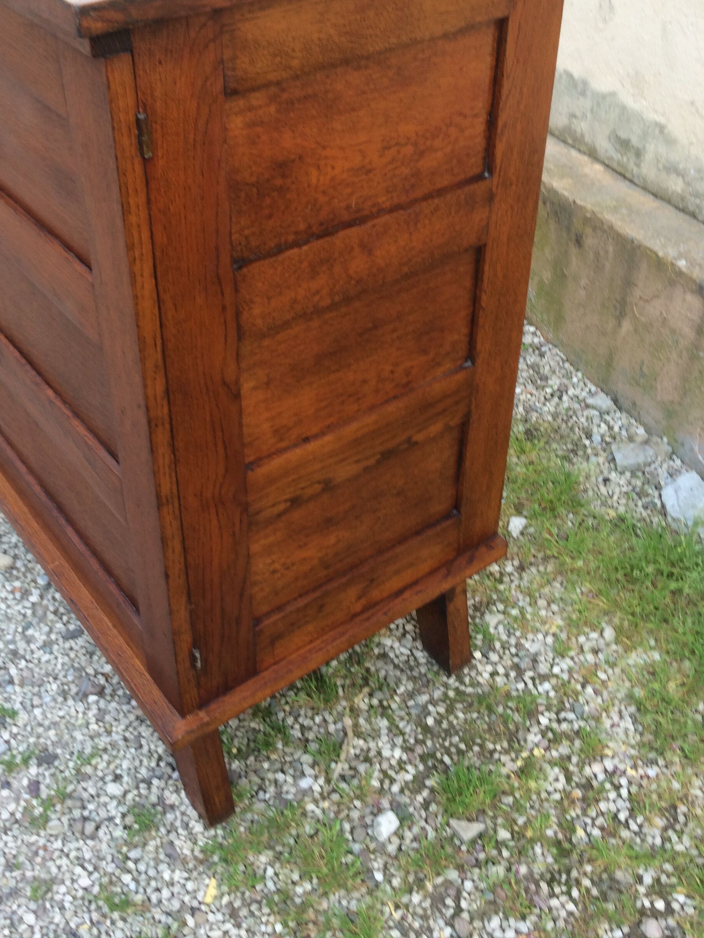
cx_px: 296
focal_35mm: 39
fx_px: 1058
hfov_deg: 36.7
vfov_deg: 47.3
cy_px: 334
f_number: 2.2
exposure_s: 1/100
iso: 40
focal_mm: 4.15
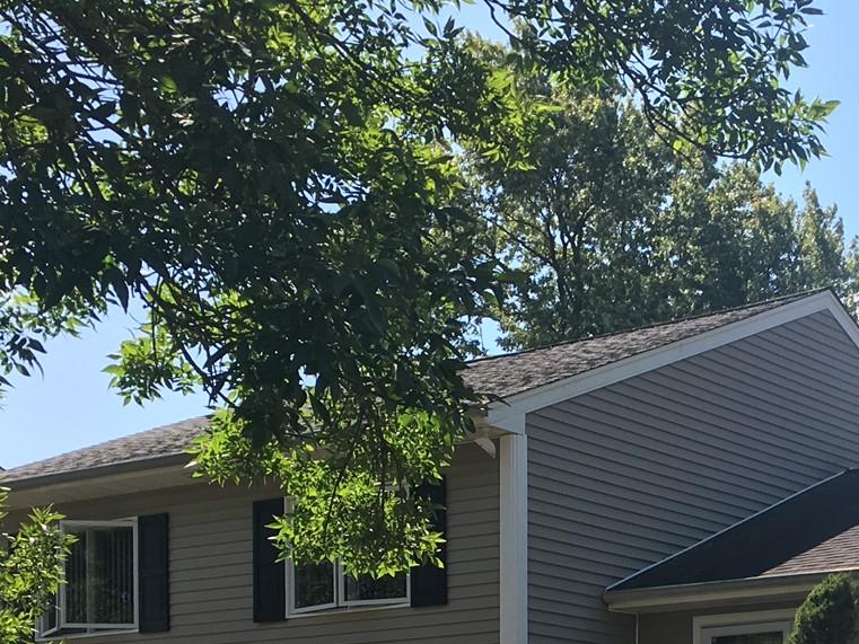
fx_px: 1936
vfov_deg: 17.7
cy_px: 847
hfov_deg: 24.3
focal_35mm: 78
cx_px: 786
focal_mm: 4.15
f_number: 2.2
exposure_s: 1/718
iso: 25
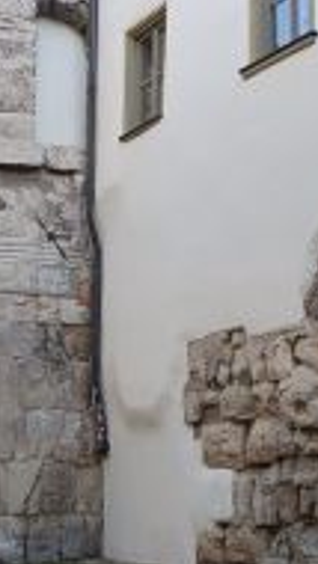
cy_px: 380
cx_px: 273
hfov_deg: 21.5
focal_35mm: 55
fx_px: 824
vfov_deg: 37.4
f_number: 1.7
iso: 119
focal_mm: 5.31
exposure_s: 1/100
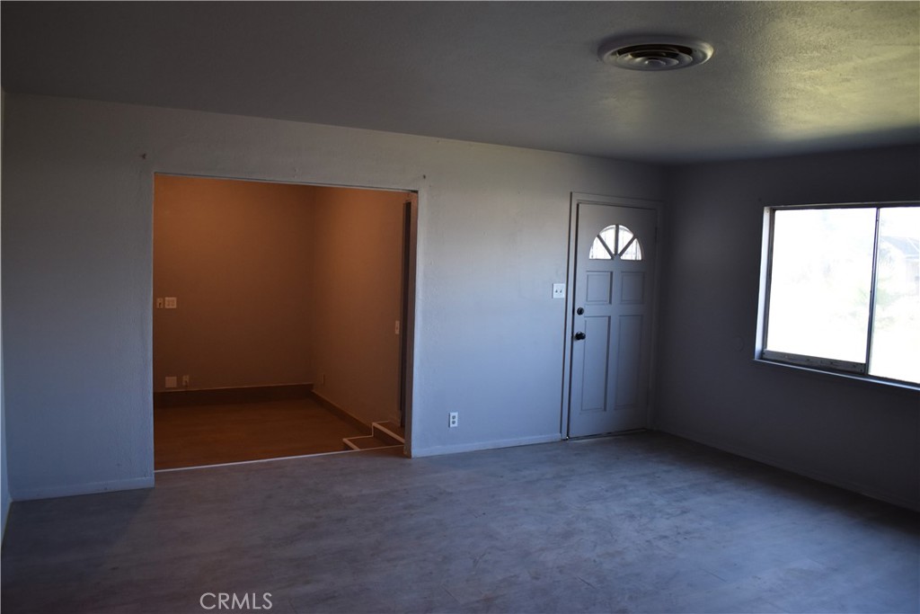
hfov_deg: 67.4
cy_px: 307
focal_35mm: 27
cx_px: 460
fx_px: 690
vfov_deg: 47.9
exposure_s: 1/160
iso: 800
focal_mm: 18
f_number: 3.5
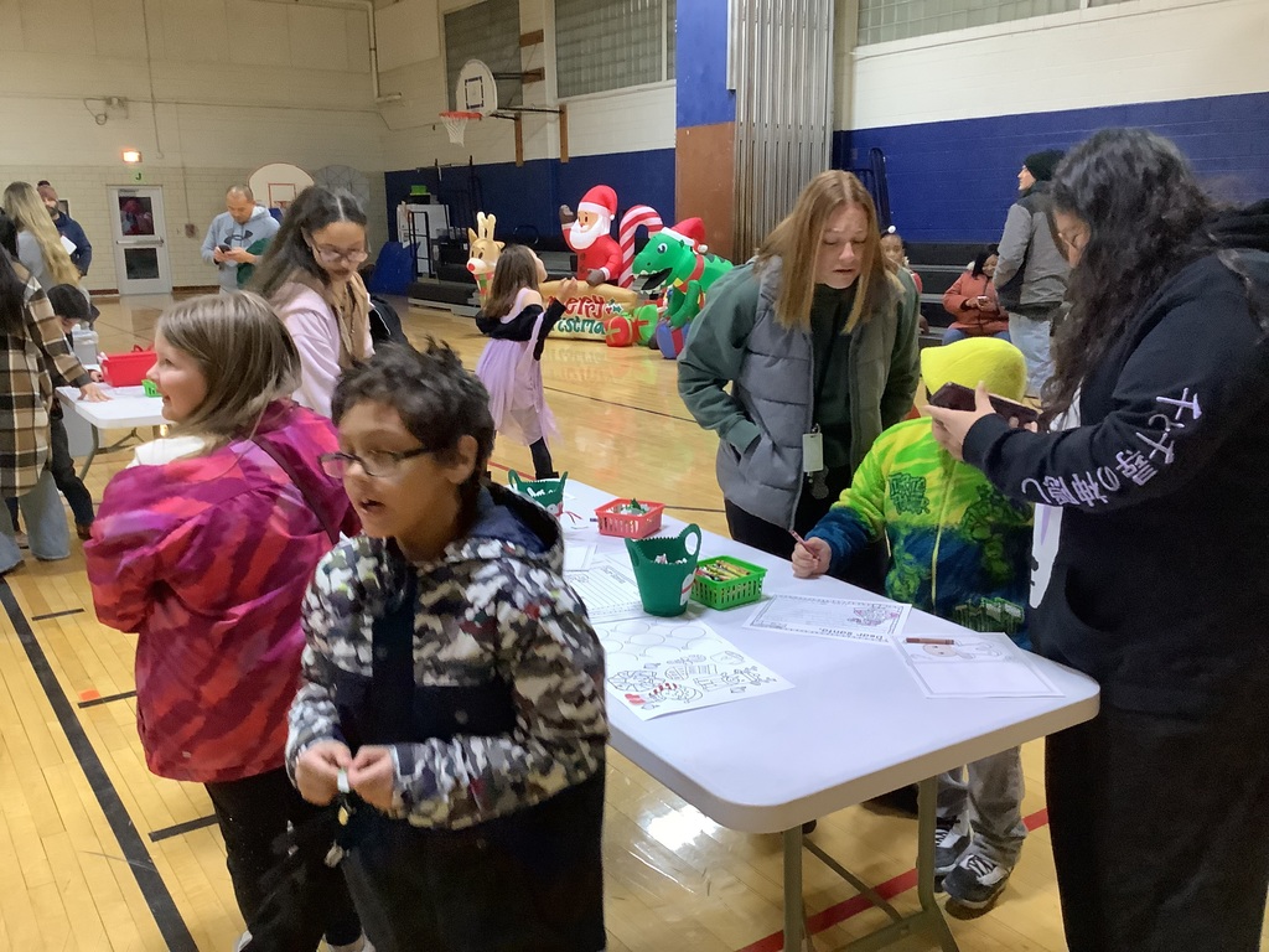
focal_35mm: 31
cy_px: 476
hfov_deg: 58.4
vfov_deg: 45.4
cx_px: 634
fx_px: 1136
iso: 400
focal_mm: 3.3
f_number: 2.4
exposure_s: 1/60
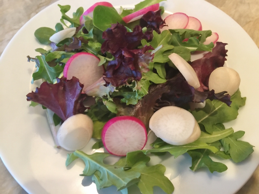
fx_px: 217
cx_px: 130
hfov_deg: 61.7
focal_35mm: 29
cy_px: 97
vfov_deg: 48.2
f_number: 2.2
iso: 50
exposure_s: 1/15
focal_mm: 4.15
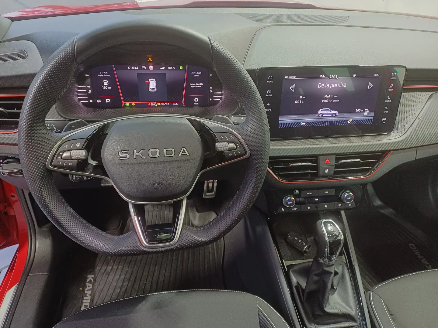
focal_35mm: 25
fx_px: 316
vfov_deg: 54.9
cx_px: 219
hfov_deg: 69.4
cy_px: 164
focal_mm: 4.65
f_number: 1.8
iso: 400
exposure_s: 1/25
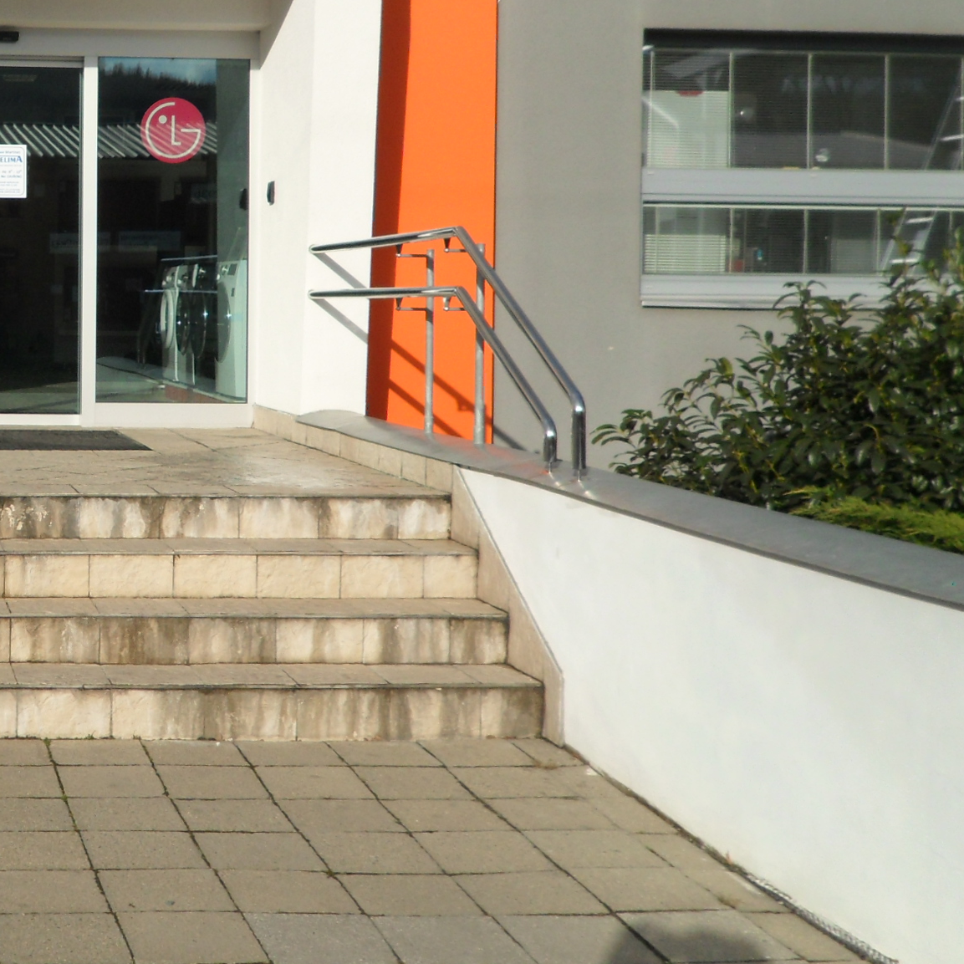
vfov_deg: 31.9
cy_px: 298
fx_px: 1670
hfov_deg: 29.7
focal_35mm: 53
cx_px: -37
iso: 80
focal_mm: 4.9
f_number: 9.1
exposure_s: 1/180
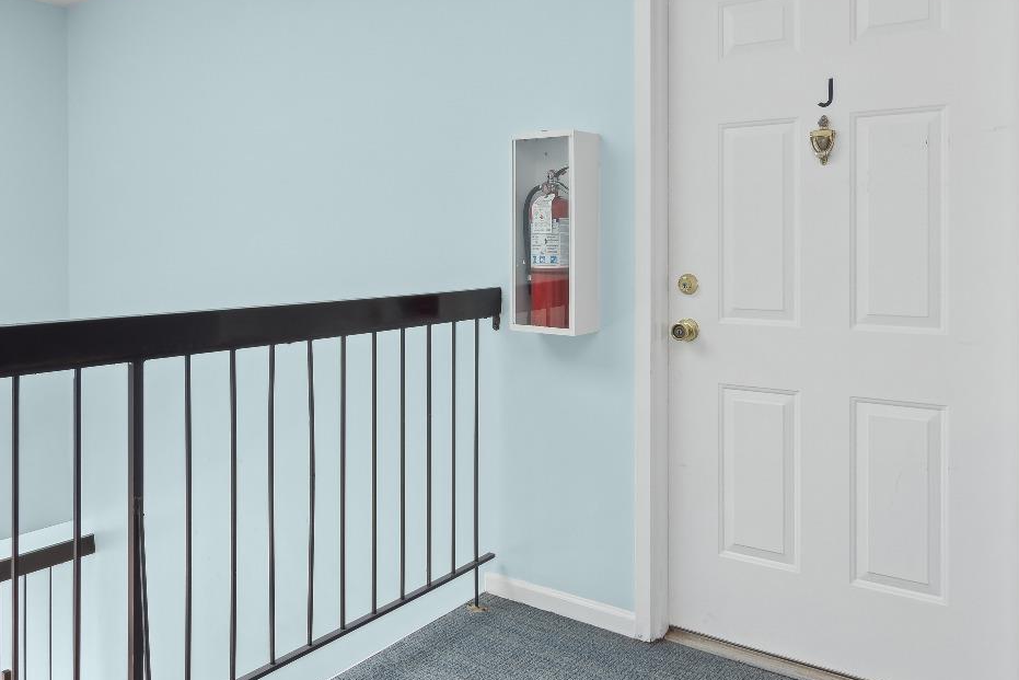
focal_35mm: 29
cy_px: 252
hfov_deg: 63.2
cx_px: 418
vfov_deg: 44.6
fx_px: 821
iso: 100
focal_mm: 12
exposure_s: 1/4
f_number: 8
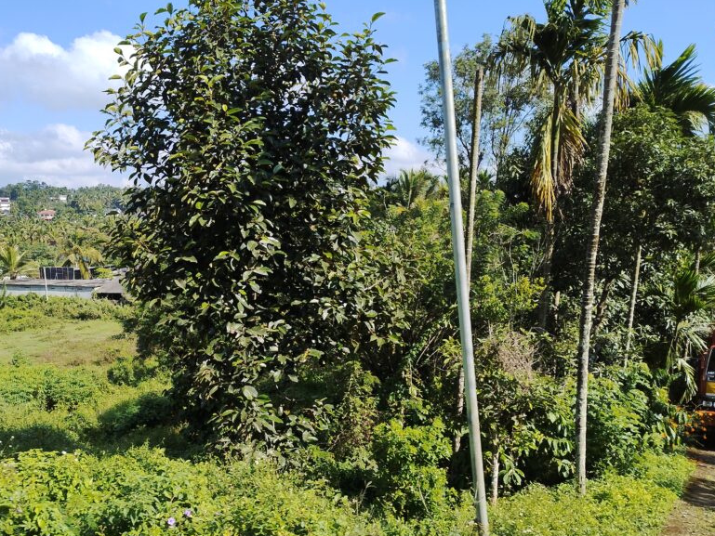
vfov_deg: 43.8
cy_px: 340
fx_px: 661
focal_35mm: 32
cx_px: 275
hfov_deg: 56.2
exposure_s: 1/823
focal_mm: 5.56
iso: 100
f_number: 1.8
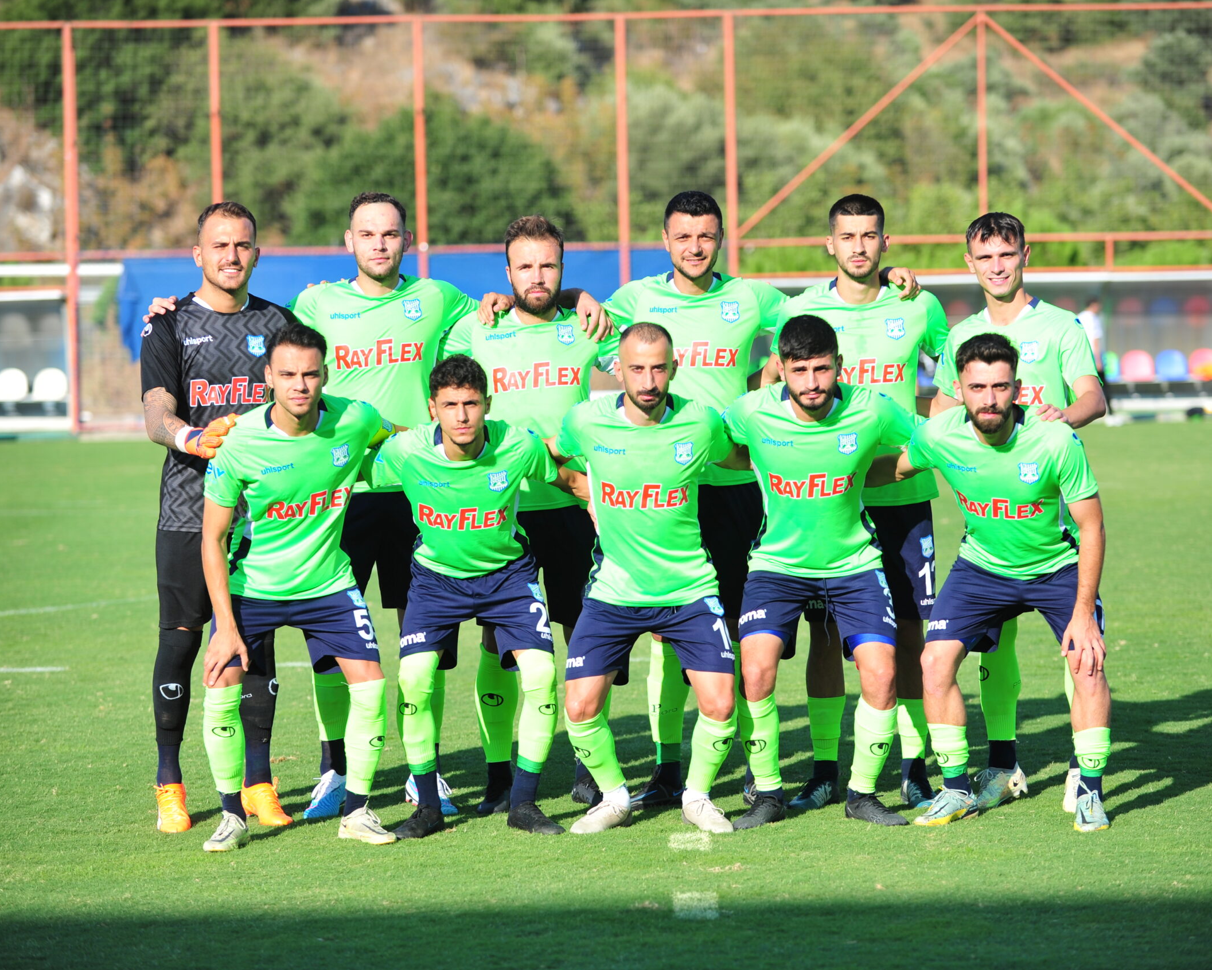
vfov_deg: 12.3
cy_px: 488
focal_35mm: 125
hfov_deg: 15.4
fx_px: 4483
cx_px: 649
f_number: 2.8
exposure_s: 1/1600
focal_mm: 110
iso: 200
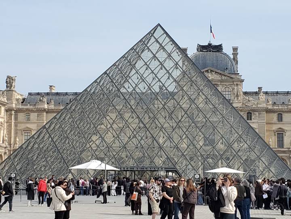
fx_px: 219
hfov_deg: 67.3
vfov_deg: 53.1
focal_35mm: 26
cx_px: 146
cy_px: 110
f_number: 2.4
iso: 50
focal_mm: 4.3
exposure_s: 1/1255
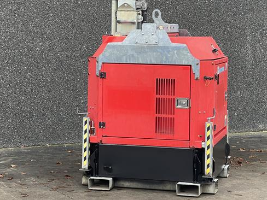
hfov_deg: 18.7
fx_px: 810
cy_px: 50
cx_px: 126
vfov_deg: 14.0
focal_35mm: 105
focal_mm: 7.5
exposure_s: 1/99
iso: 25
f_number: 2.2
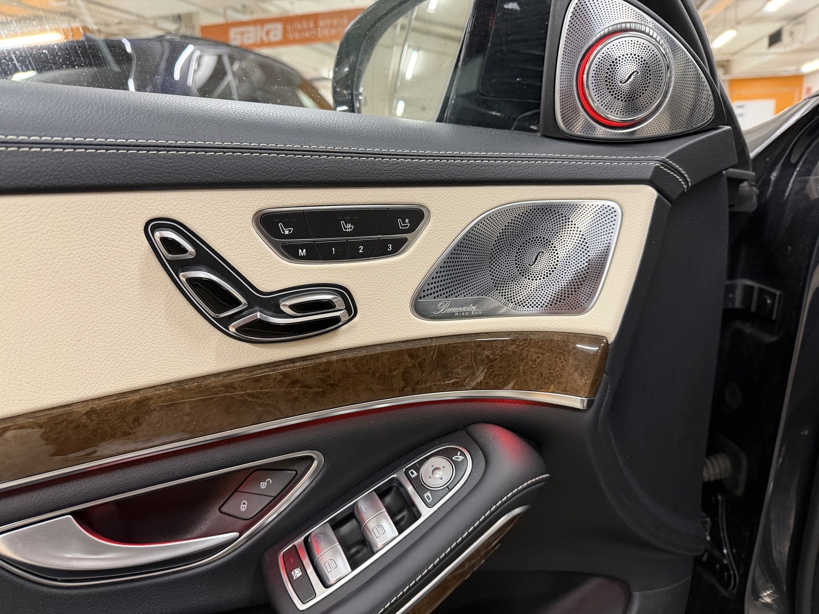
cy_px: 307
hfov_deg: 71.6
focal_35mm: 24
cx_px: 410
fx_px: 568
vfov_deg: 56.8
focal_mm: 6.76
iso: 400
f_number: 1.78
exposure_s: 1/50
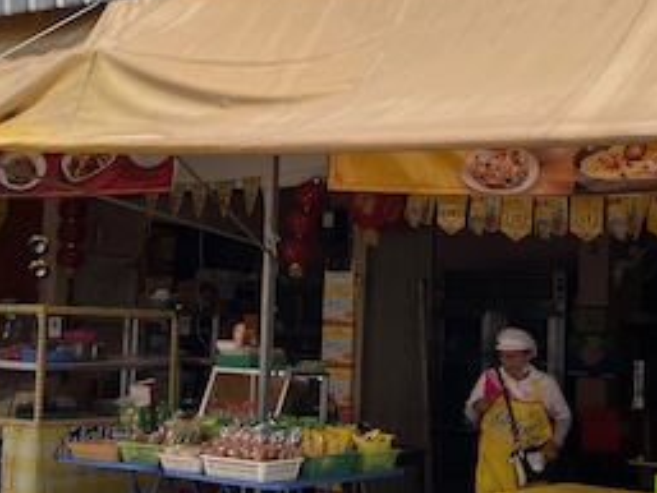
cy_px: 248
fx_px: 1291
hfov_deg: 28.5
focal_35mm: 68
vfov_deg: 21.6
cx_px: 343
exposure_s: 1/1770
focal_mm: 4.2
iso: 32
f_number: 1.6
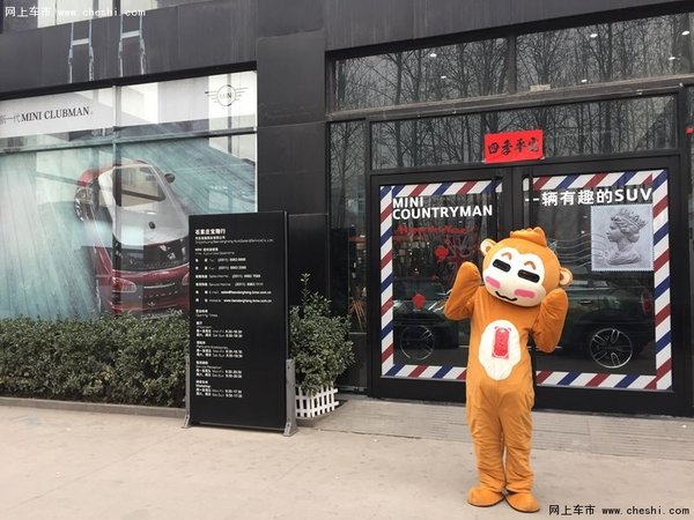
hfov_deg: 61.7
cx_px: 347
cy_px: 260
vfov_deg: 48.2
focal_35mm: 29
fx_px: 581
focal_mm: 4.15
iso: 32
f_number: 2.2
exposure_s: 1/50
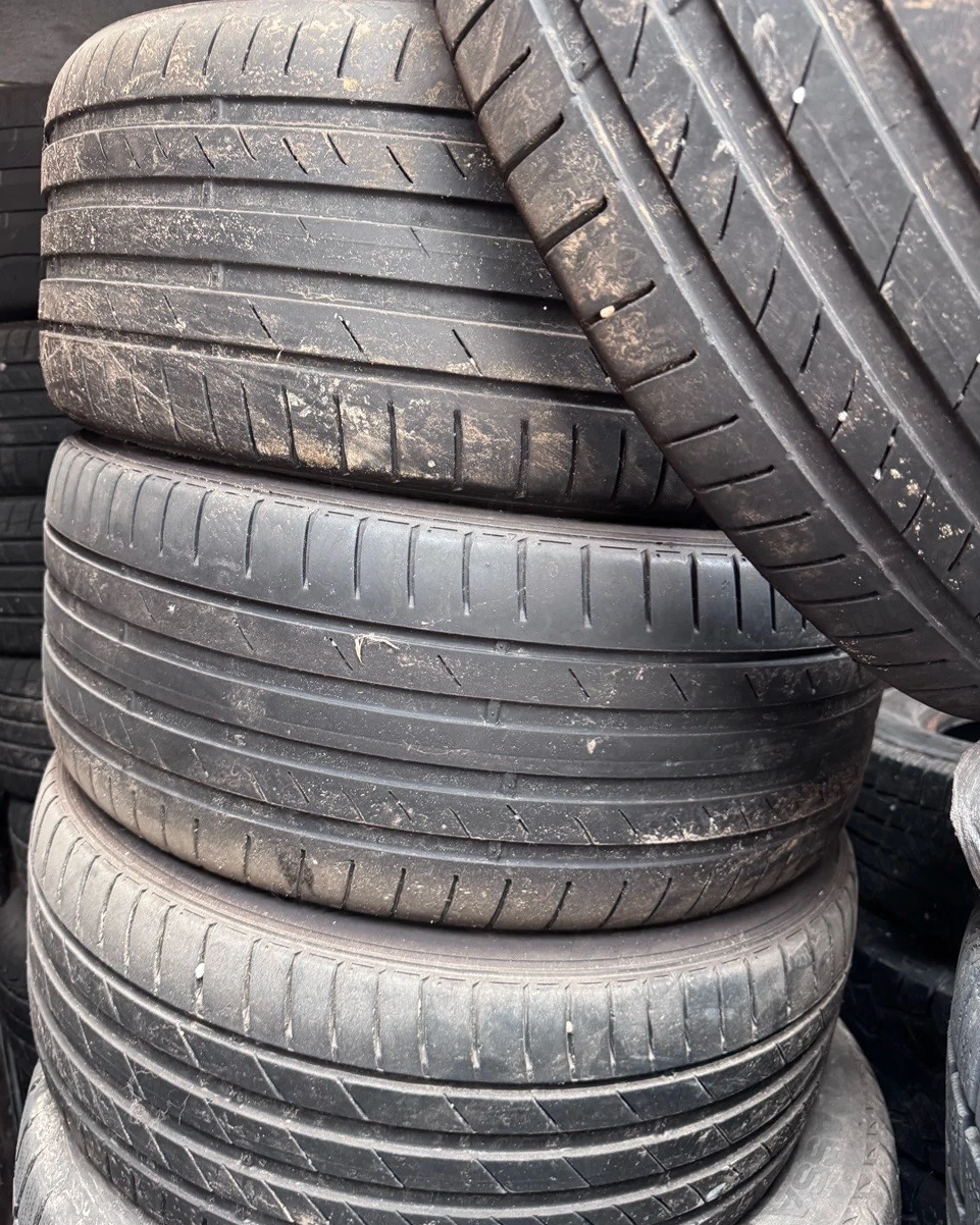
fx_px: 943
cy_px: 614
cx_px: 472
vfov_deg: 66.0
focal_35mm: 26
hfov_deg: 54.9
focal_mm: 6.76
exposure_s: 1/60
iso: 400
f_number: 1.78
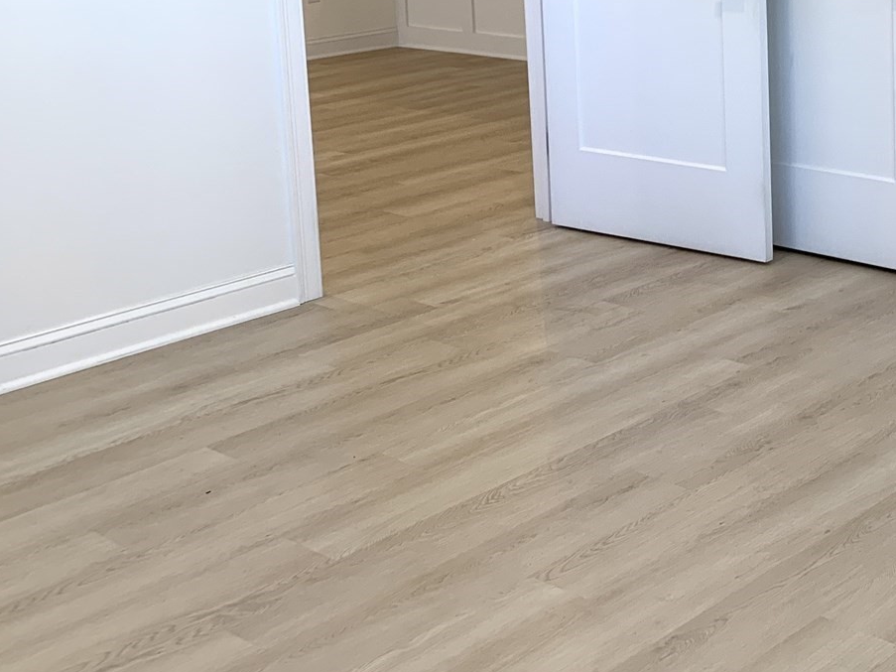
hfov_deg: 30.5
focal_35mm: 59
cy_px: 35
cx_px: 884
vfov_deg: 23.9
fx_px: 1527
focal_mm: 4.25
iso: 50
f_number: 1.8
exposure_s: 1/120
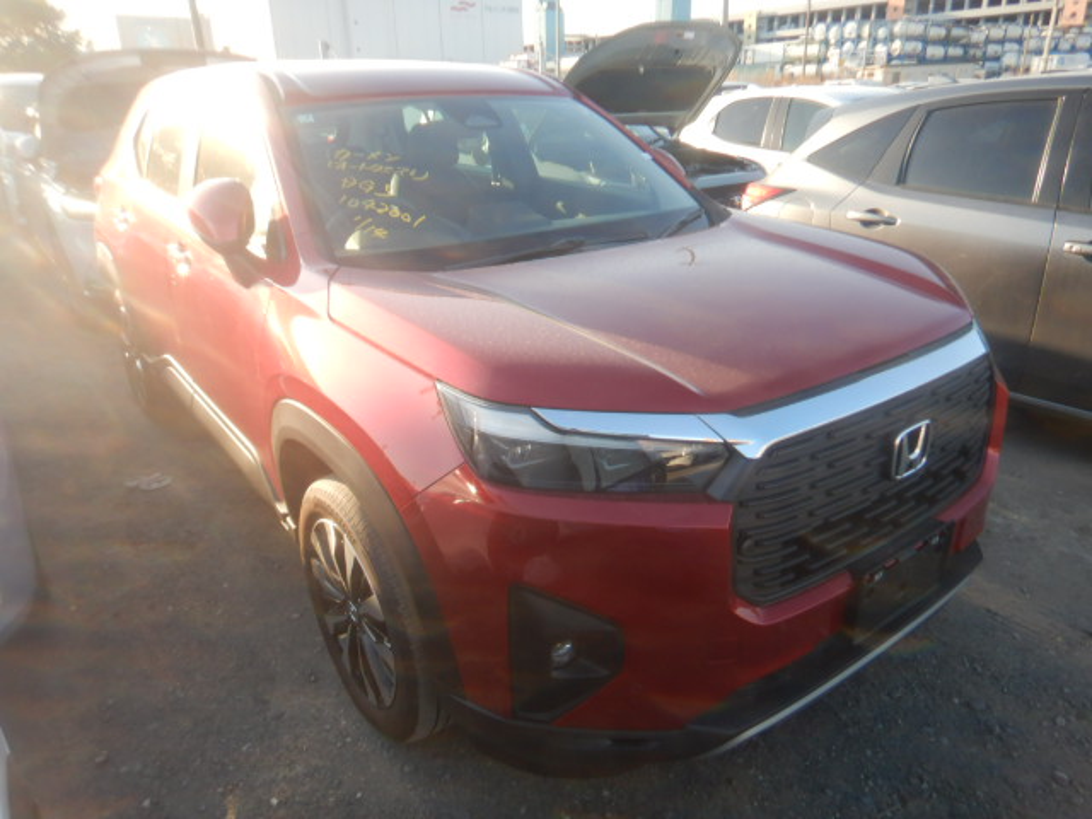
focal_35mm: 24
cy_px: 410
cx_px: 546
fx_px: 757
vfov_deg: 56.8
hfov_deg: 71.6
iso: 125
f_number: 2.8
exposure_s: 1/100
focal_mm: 4.3
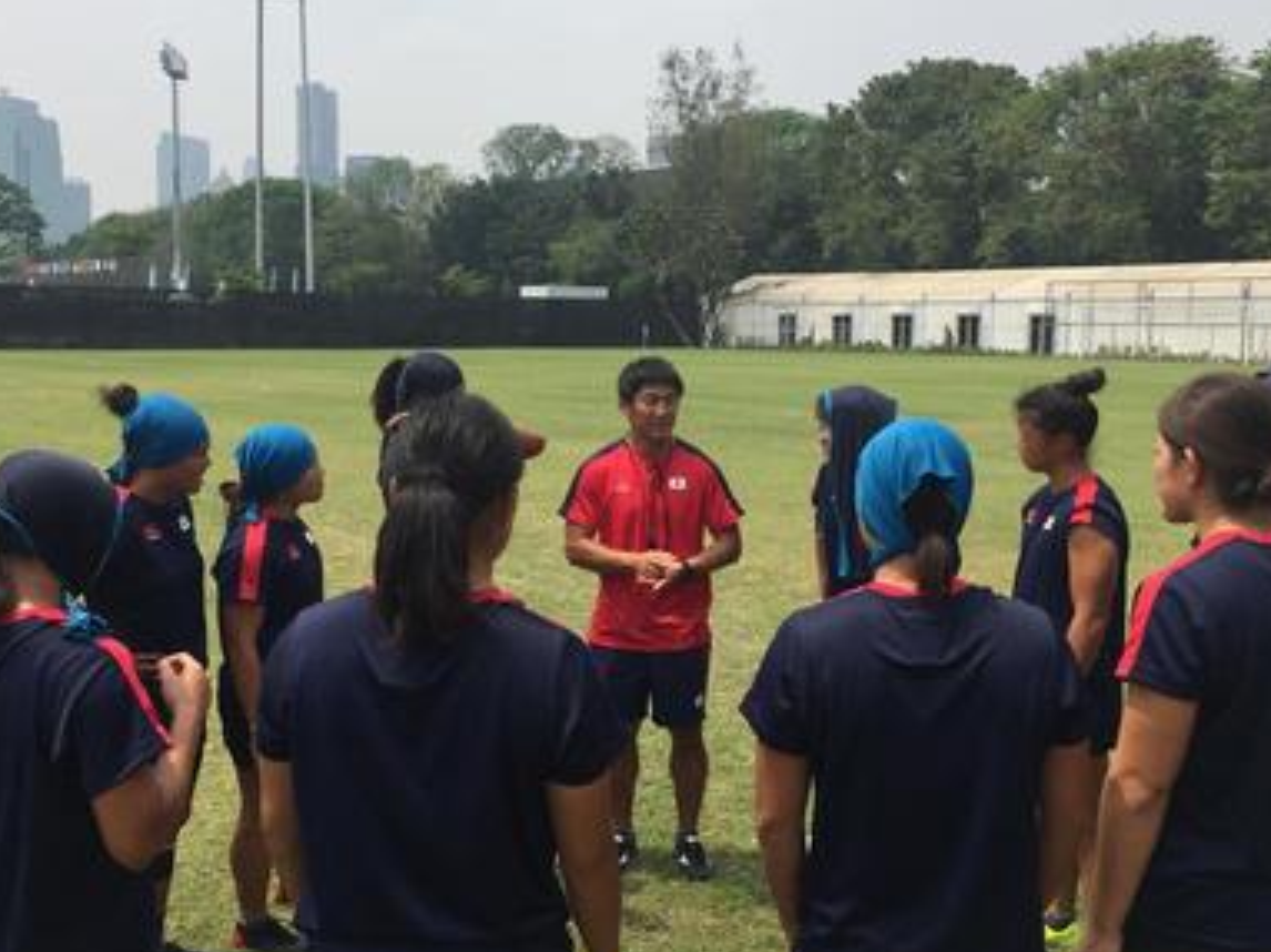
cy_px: 454
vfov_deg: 37.7
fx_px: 1394
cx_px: 599
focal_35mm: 38
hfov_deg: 49.0
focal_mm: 4.15
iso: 32
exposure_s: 1/2825
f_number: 2.2
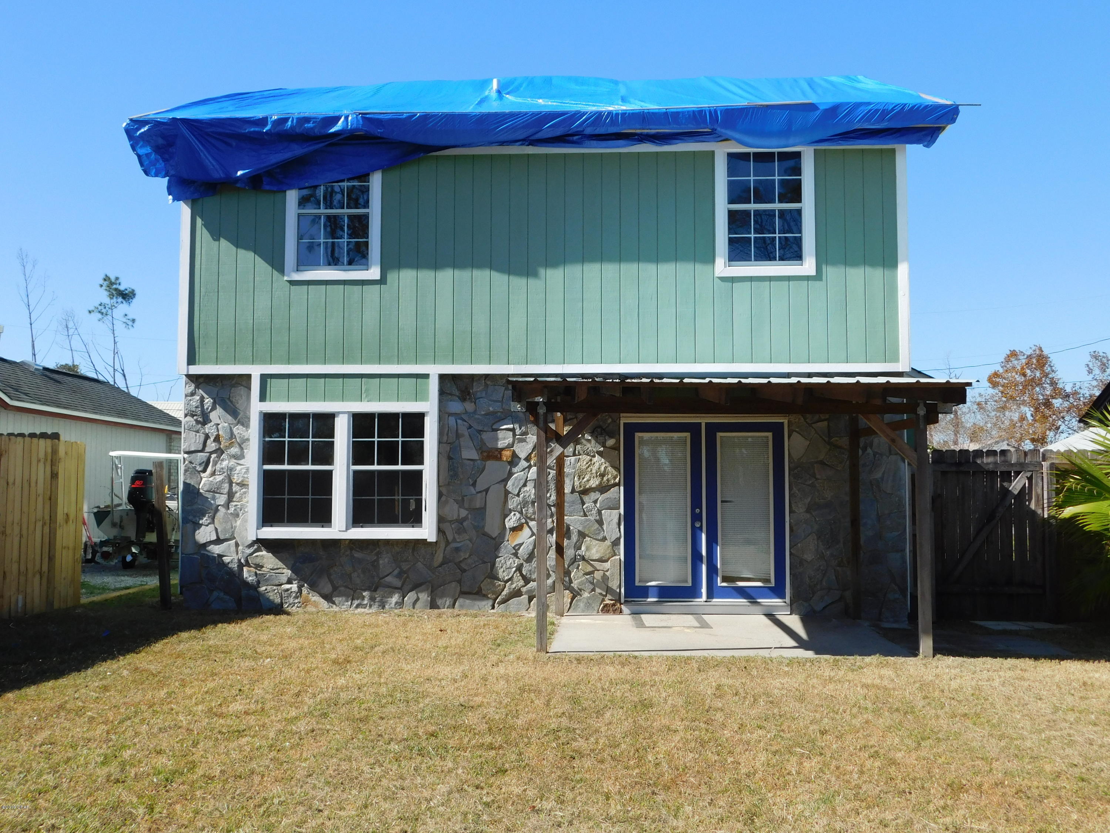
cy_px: 416
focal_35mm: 36
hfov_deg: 51.4
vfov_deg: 39.7
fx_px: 1154
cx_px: 555
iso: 125
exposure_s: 1/1000
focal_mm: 6.3
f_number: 3.5
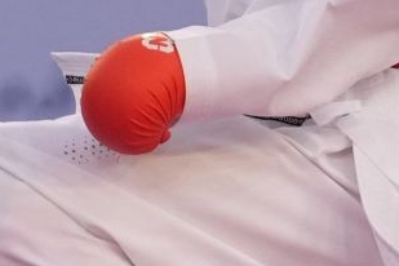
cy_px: 238
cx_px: 167
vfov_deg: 0.8
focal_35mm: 1746
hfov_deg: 1.2
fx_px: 19350
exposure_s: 1/1000
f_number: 2.8
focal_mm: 200
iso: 2000
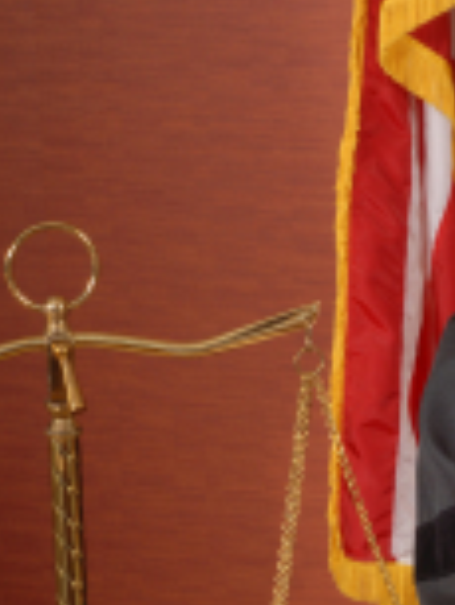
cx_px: 471
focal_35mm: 200
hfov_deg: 7.4
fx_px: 3500
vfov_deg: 9.9
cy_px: 461
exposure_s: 1/250
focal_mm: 50
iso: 100
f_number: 11
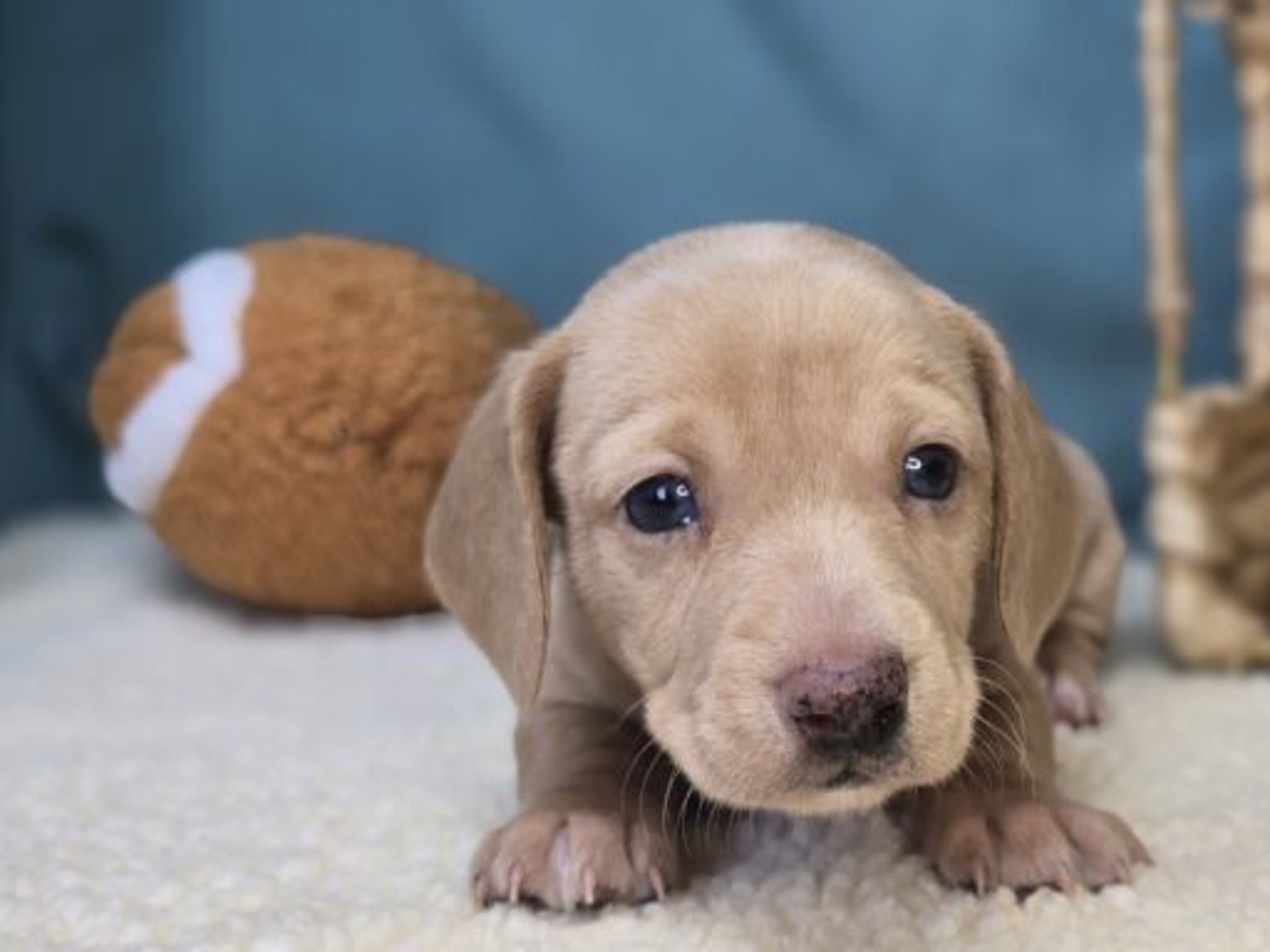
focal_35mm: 46
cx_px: 910
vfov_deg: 31.5
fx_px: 1688
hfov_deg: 40.4
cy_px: 476
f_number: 1.7
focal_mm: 6.3
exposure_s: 1/51.7
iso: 16
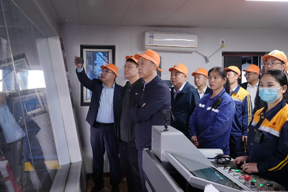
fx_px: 304
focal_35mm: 38
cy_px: 96
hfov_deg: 50.7
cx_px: 144
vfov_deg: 35.1
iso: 3200
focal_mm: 38
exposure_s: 1/90
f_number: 4
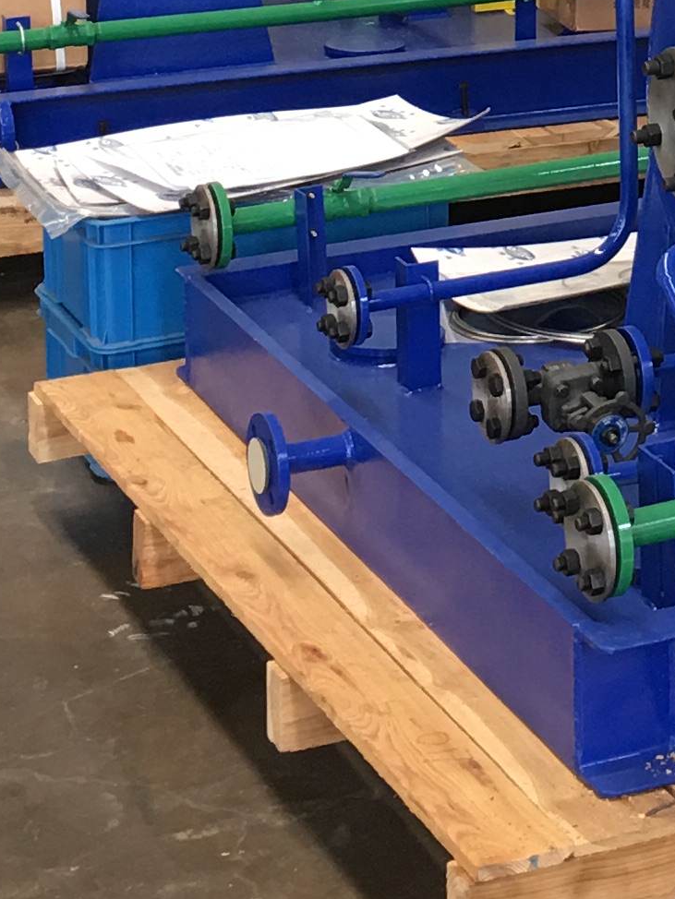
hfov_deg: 12.1
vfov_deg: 15.3
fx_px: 3119
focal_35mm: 120
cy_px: -422
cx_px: 822
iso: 32
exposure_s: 1/17
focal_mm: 4.15
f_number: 2.2
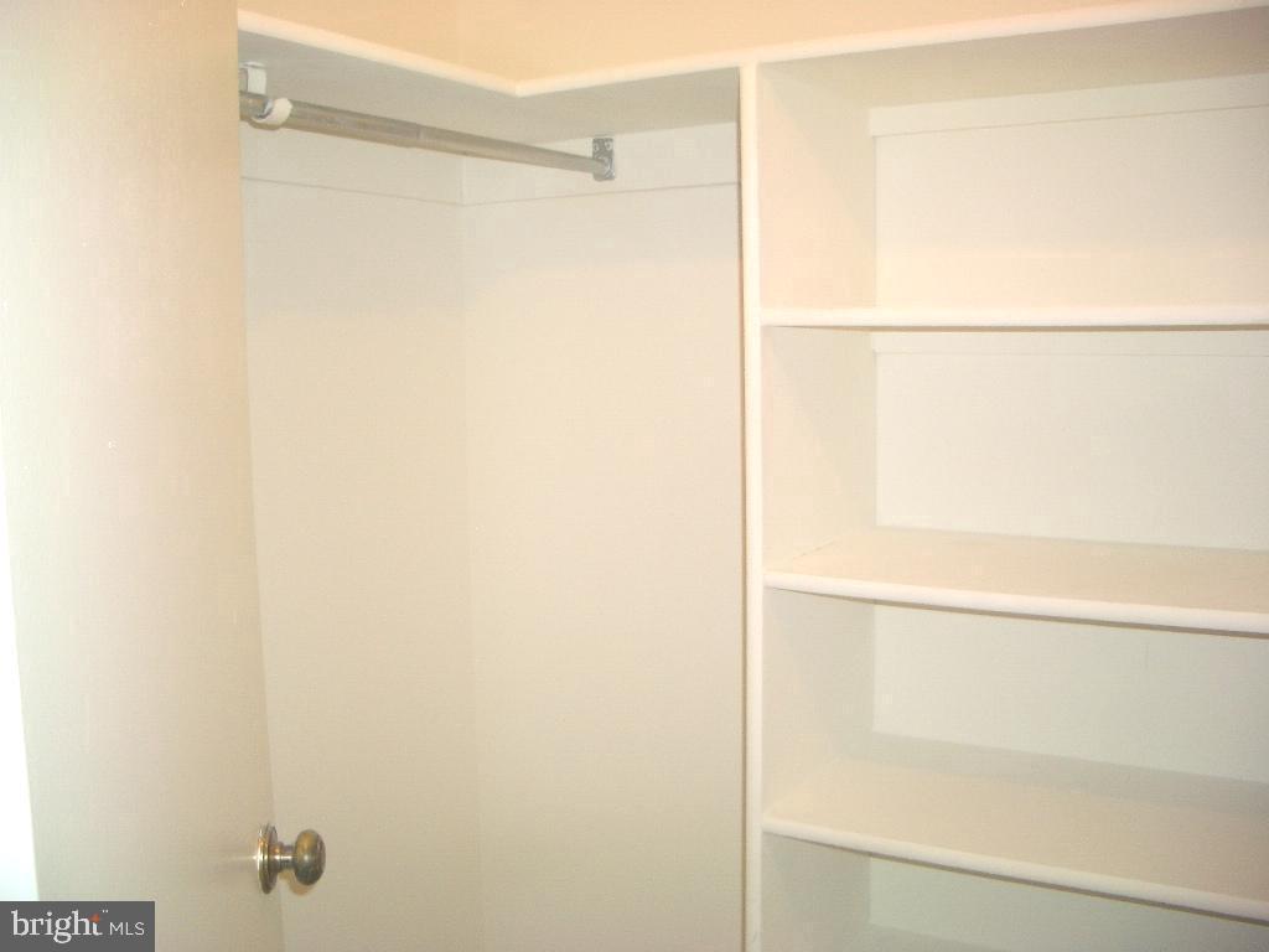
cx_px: 634
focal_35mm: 35
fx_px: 1283
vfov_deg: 40.7
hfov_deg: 52.6
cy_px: 476
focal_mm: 5.8
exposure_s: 1/60
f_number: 2.6
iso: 100
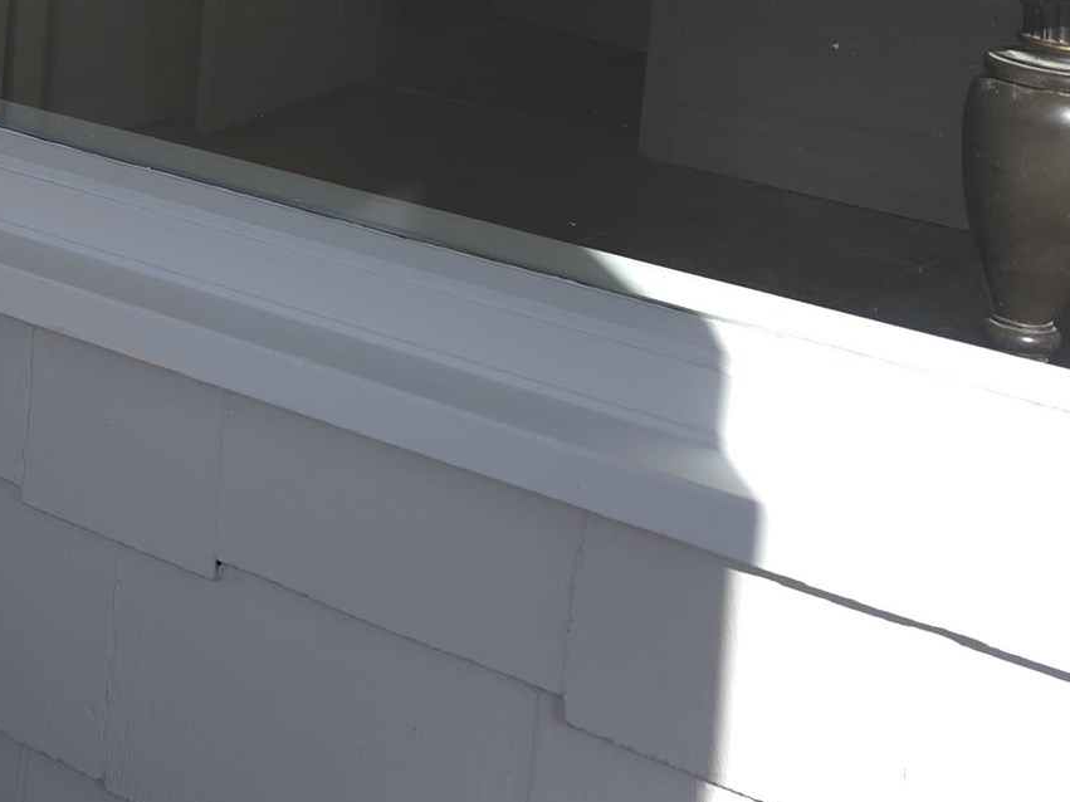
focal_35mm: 83
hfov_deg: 20.4
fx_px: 2565
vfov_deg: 17.0
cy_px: -155
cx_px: -499
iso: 12
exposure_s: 1/121
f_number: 1.7
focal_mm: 6.3
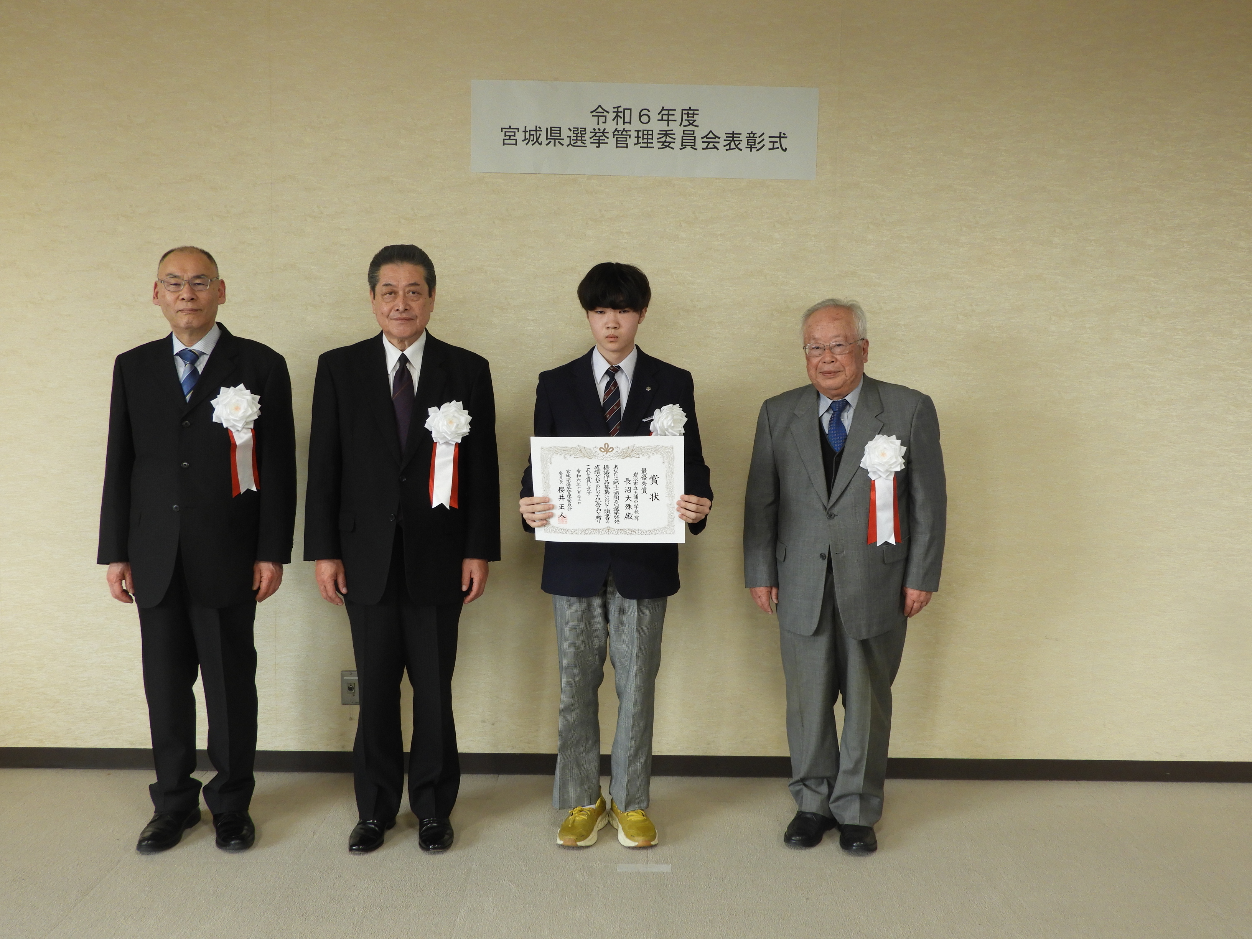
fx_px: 1194
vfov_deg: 42.9
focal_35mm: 33
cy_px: 470
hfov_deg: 55.4
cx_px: 626
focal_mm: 5.9
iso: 140
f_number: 3.6
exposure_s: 1/30
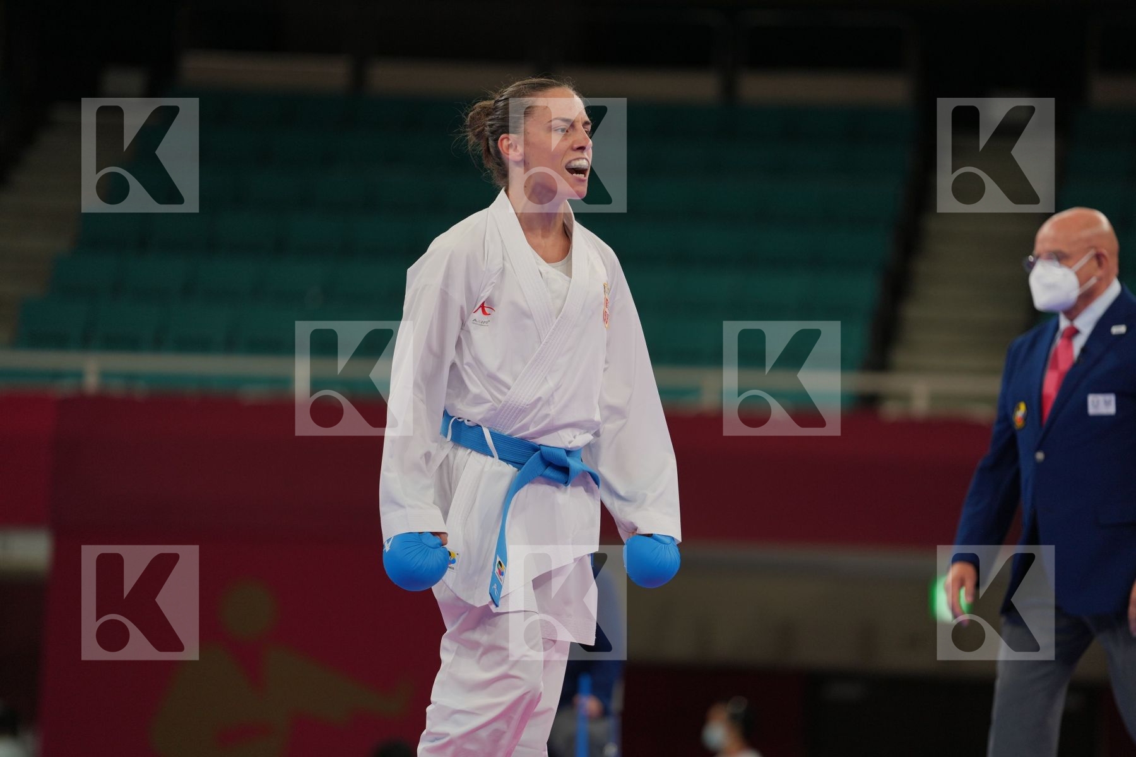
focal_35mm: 200
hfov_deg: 10.3
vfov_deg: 6.9
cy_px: 378
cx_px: 568
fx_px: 6311
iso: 400
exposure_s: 1/1000
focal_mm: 200
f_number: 2.8
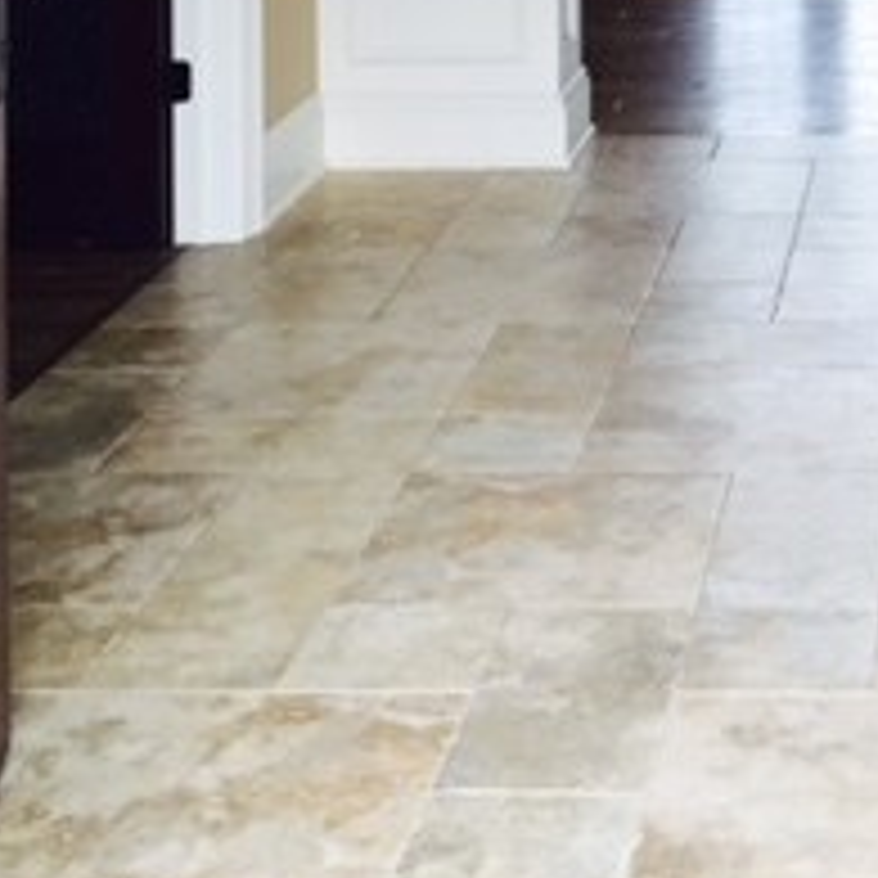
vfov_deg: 18.7
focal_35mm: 84
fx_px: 2410
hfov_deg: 19.9
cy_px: -356
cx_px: 901
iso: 32
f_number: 2.2
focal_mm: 4.15
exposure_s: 1/120
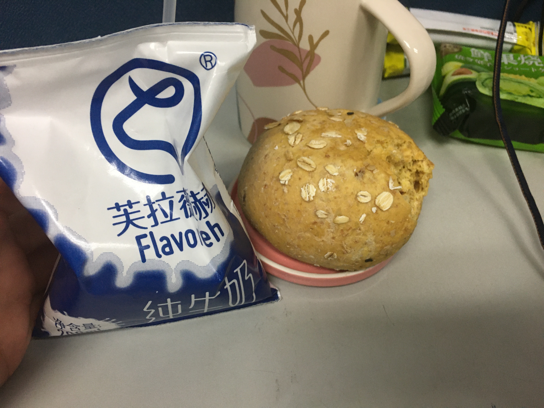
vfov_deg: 48.2
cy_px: 204
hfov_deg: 61.7
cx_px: 272
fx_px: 456
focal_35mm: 29
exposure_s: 1/33
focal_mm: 4.15
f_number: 2.2
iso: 160
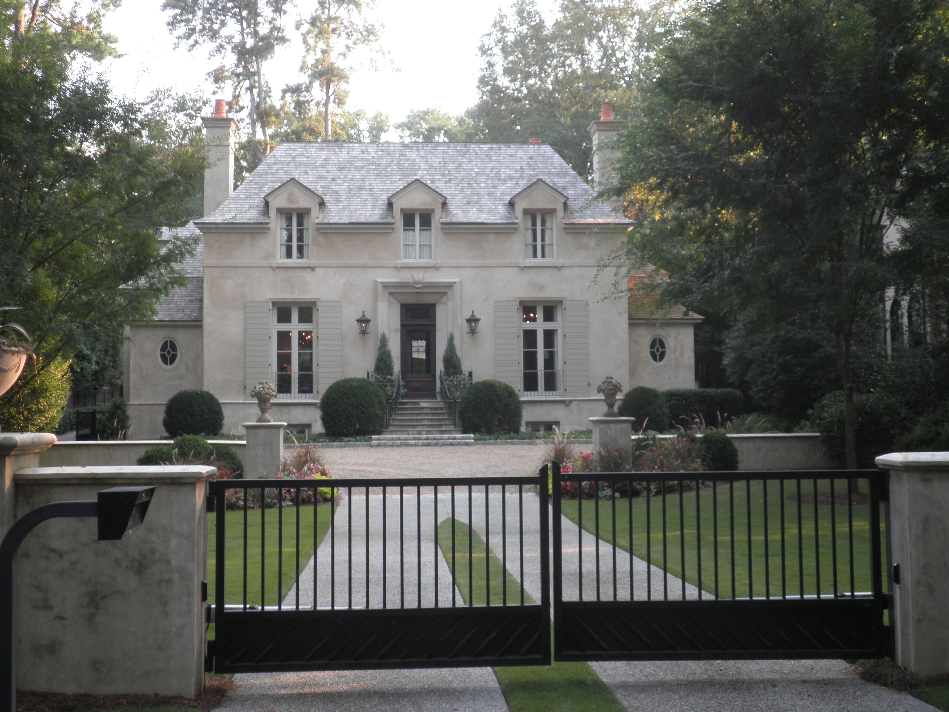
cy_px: 356
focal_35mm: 43
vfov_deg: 33.6
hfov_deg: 43.9
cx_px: 474
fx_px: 1179
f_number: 3.4
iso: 80
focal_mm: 7.6
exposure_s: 1/60
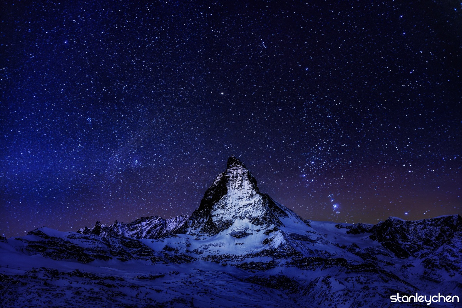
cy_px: 154
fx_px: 642
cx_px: 231
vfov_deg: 27.0
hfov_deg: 39.6
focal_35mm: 50
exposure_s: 20
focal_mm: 50
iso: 1000
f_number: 2.8
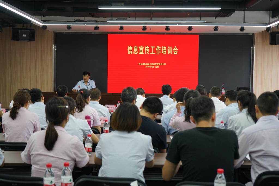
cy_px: 93
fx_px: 372
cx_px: 140
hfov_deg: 41.1
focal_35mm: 48
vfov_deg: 28.1
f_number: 4.5
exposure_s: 1/60
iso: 800
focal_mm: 48
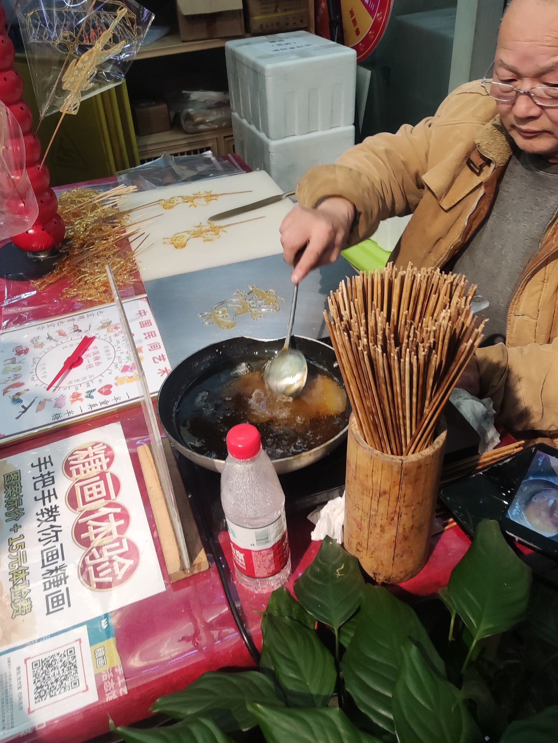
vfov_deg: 63.3
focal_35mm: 28
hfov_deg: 49.7
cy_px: 332
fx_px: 602
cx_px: 265
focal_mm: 4.71
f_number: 1.79
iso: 213
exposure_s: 1/50
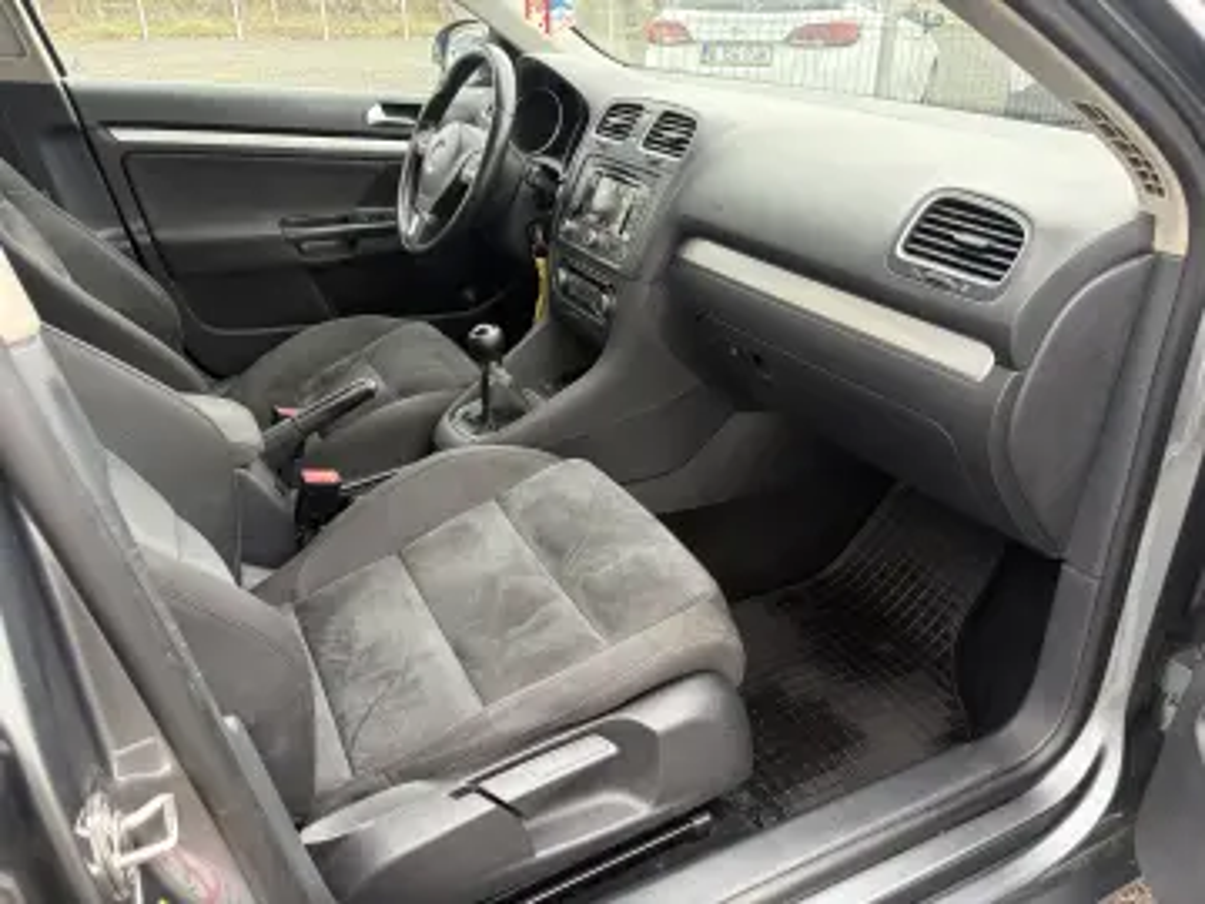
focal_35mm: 26
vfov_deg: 53.1
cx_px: 602
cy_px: 452
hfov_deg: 67.3
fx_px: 905
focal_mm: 5.96
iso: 100
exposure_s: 1/143
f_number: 1.6
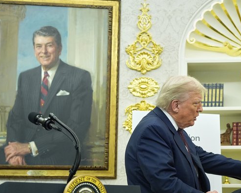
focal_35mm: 77
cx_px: 190
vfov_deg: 19.9
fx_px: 549
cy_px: 120
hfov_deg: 24.4
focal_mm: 50
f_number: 3.5
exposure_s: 1/320
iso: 2500
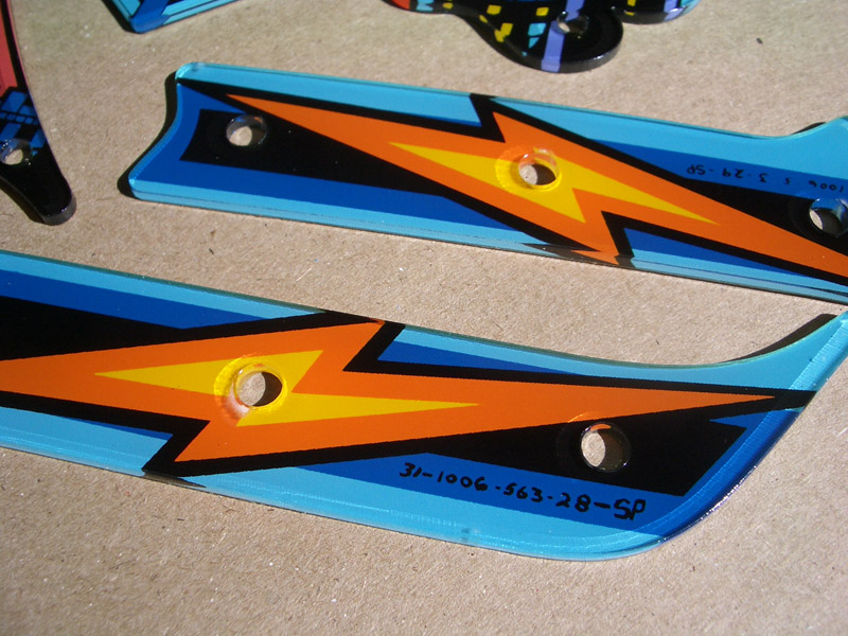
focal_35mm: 35
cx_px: 424
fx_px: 857
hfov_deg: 52.6
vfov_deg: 40.7
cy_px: 318
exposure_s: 1/500
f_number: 4.3
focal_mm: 5.8
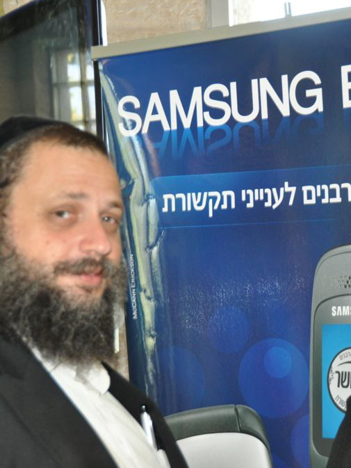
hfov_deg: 12.9
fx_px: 1541
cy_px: 233
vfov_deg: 17.3
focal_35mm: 114
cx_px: 323
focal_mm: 52
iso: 800
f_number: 4.8
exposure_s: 1/60
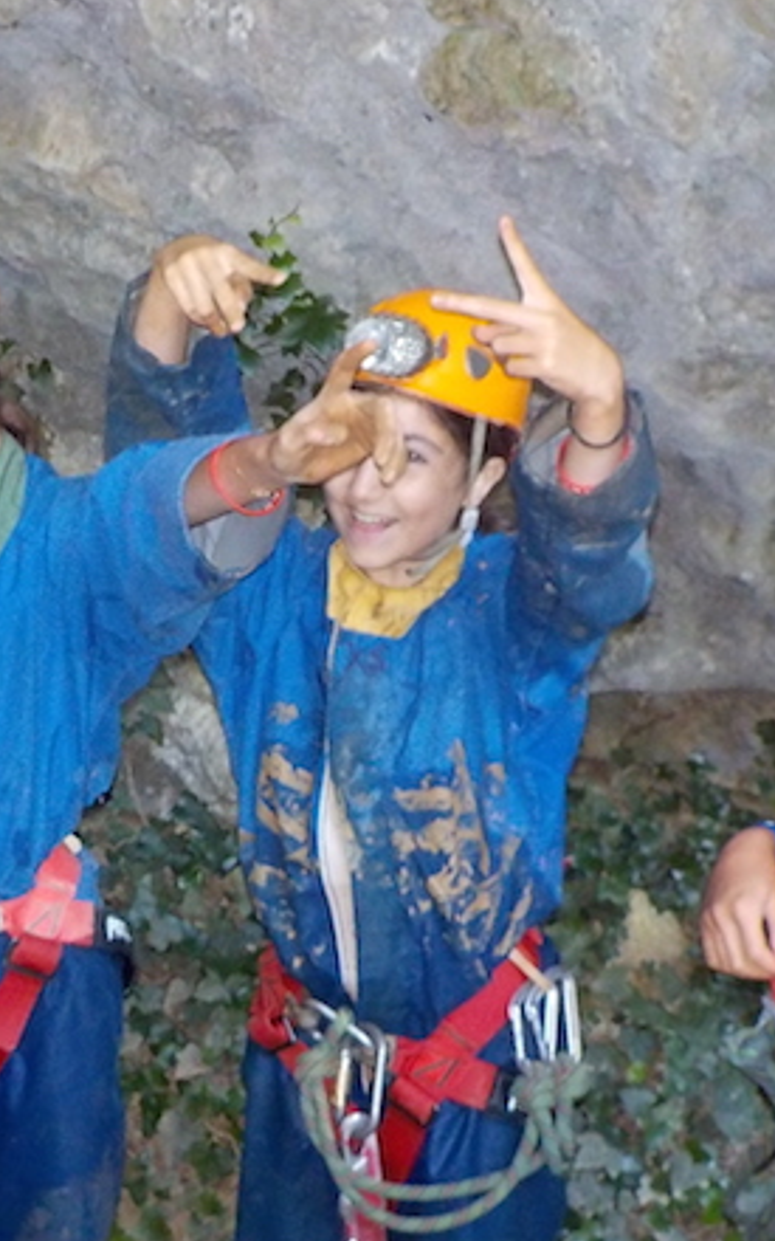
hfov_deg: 17.4
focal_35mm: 74
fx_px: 2501
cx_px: 82
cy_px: 722
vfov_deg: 27.8
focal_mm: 4.1
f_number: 3.3
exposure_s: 1/30
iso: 320
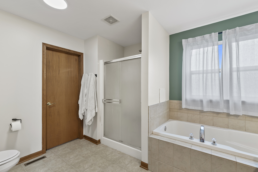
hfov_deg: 96.7
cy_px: 86
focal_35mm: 16
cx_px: 129
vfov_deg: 73.8
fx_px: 115
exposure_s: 1/6
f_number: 7.1
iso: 320
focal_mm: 16
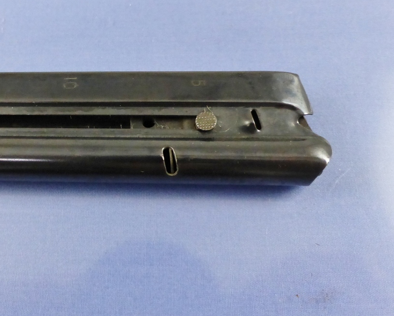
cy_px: 129
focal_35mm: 36
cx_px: 108
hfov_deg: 48.7
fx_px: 420
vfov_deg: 41.0
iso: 800
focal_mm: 4.5
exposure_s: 1/250
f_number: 2.8
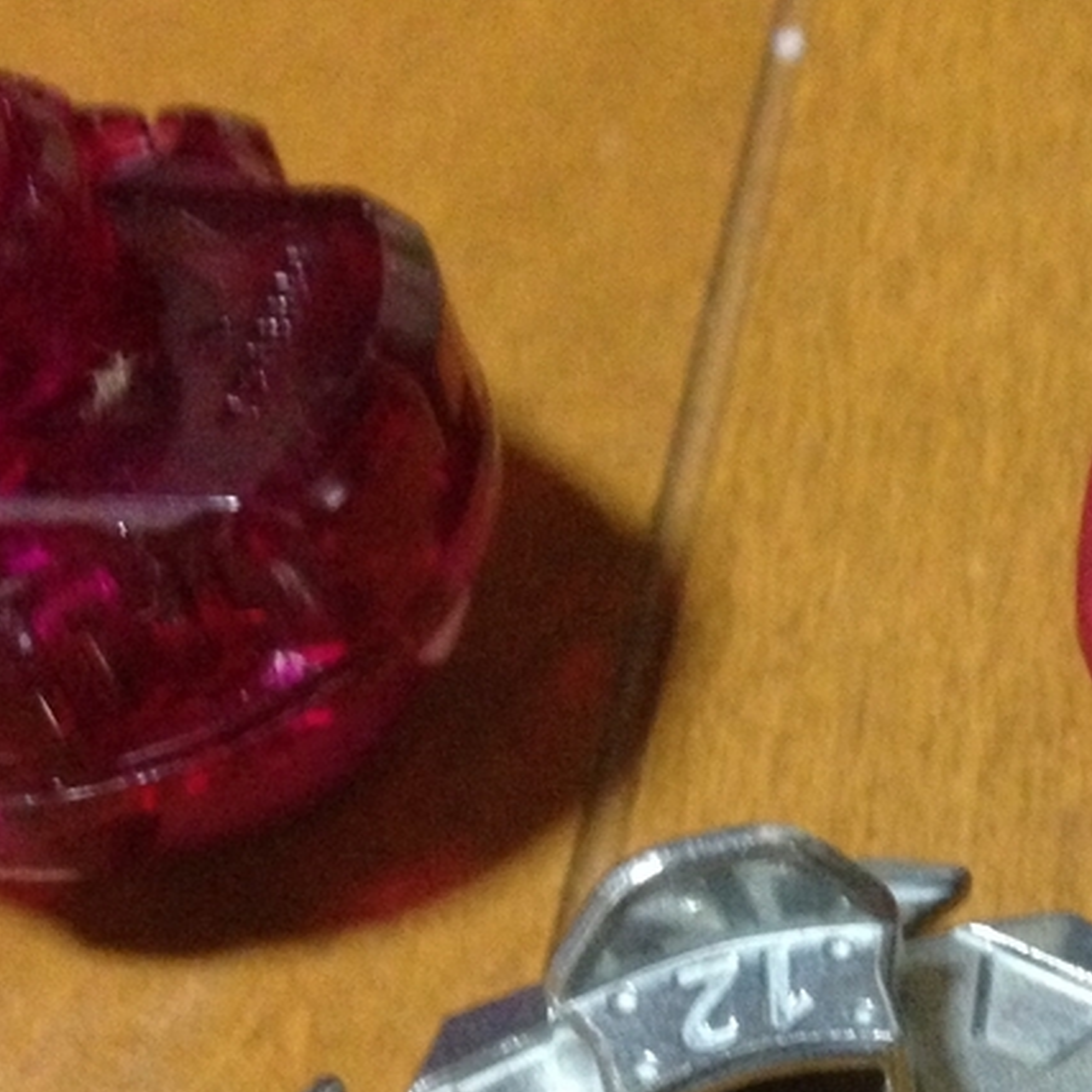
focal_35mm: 82
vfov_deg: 20.4
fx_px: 2927
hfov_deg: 20.3
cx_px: 1161
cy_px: 1123
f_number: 2.4
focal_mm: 4.12
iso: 500
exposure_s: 1/15
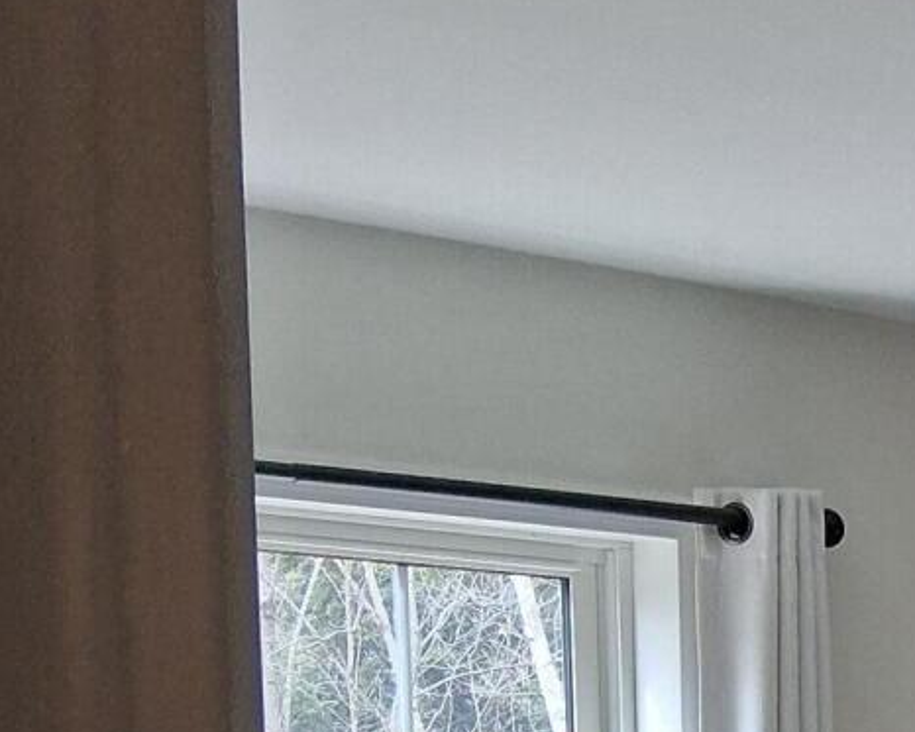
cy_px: 1403
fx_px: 2952
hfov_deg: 15.9
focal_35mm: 109
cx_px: 1441
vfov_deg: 12.6
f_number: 1.8
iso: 80
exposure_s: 1/120
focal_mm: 3.98
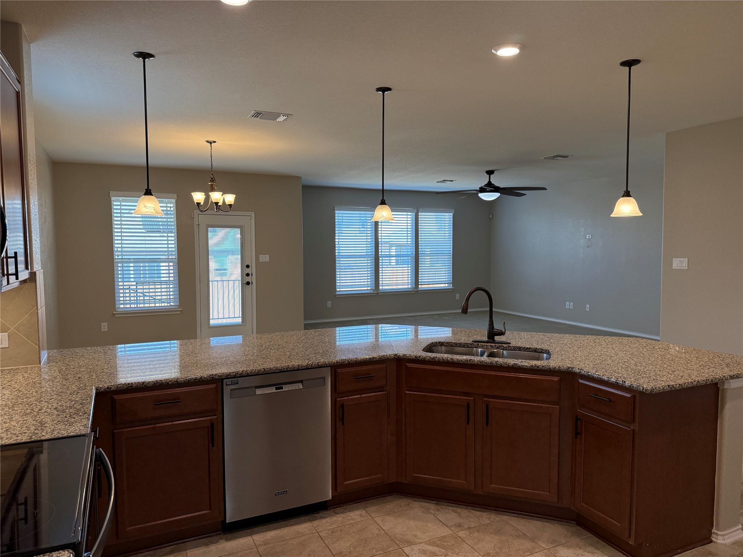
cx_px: 372
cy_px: 278
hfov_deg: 71.6
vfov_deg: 56.8
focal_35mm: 24
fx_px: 515
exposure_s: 1/187
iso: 160
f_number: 1.78
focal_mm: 6.76
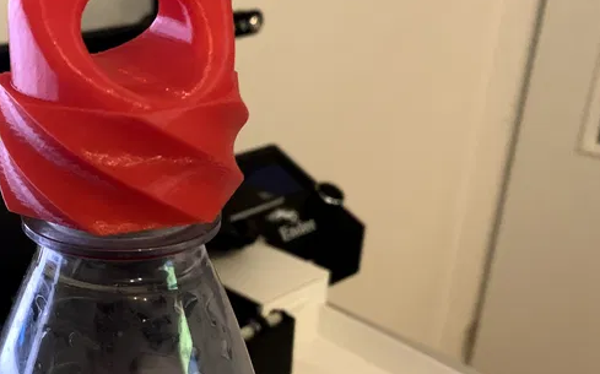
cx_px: 138
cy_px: 259
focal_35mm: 47
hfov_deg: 41.2
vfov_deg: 27.2
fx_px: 768
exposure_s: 1/27
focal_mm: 4.25
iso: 800
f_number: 1.8
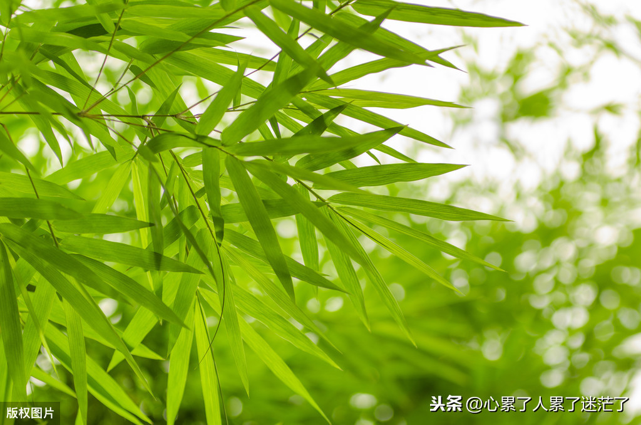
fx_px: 2132
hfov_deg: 17.1
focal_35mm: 120
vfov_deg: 11.4
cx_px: 320
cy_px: 212
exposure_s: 1/500
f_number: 4
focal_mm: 80
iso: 200
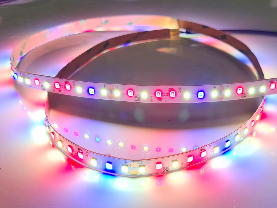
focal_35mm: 26
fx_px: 208
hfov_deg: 67.3
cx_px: 138
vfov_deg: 53.1
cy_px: 104
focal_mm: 5.4
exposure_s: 1/2600
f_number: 1.8
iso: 50
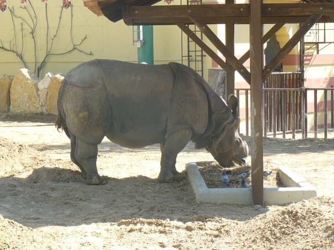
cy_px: 125
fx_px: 1119
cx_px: 167
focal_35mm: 116
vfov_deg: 12.8
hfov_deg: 17.0
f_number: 4
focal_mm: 12.9
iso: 100
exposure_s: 1/200
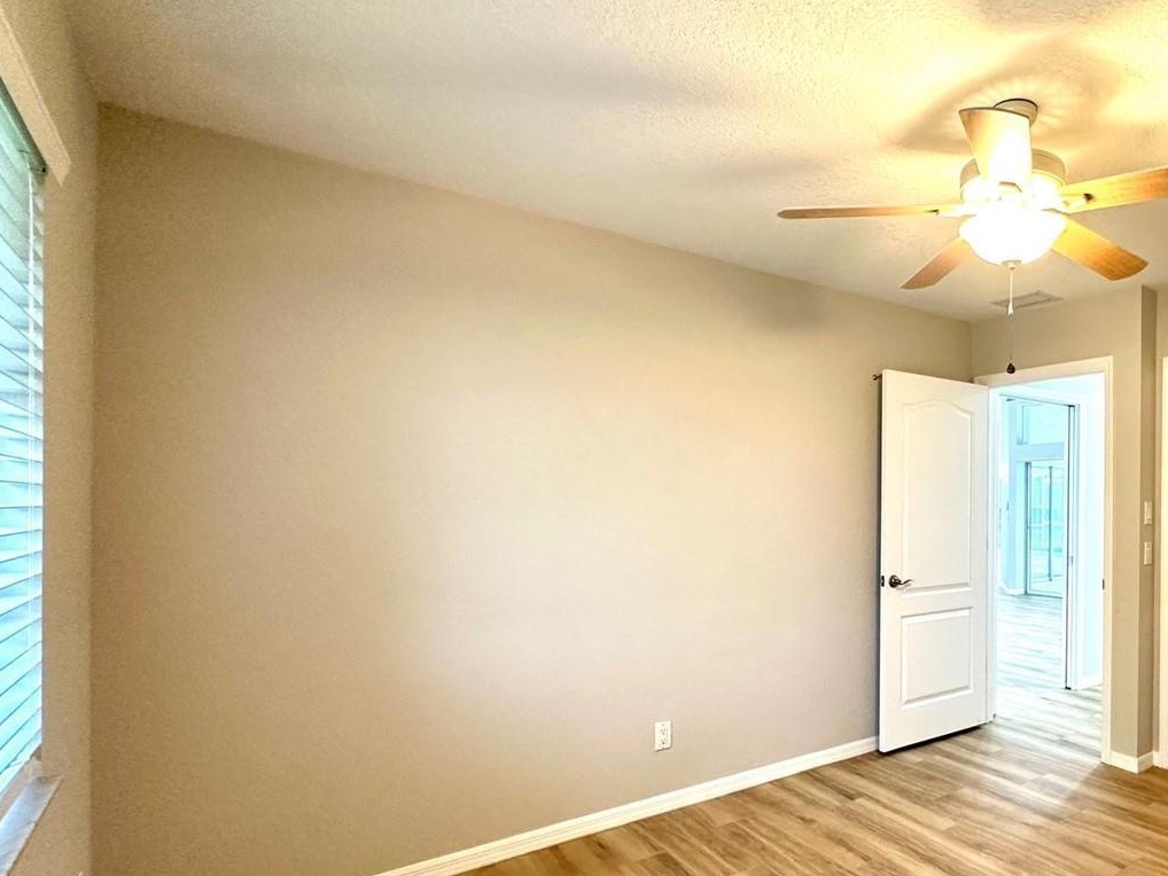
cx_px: 887
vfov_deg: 60.8
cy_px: 505
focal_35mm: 22
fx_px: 742
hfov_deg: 70.8
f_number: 2.2
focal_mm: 2.22
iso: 200
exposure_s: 1/60
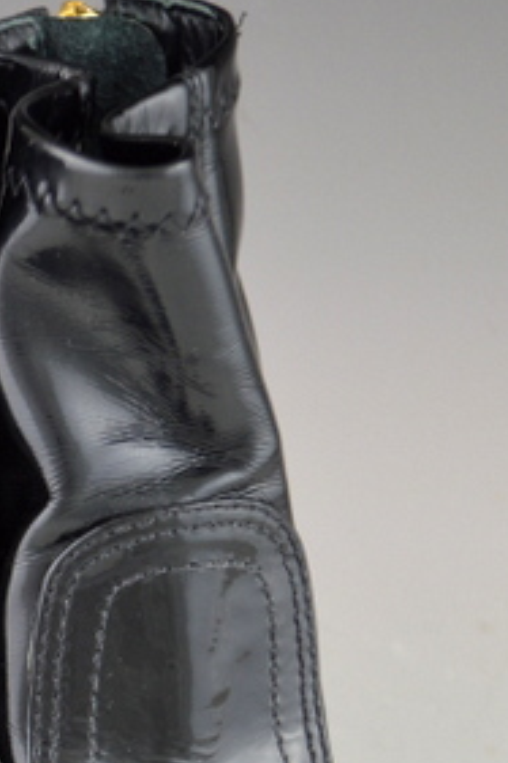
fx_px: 2691
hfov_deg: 10.7
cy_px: 820
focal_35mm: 127
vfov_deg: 15.7
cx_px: -46
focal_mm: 34
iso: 400
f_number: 5
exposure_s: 1/50
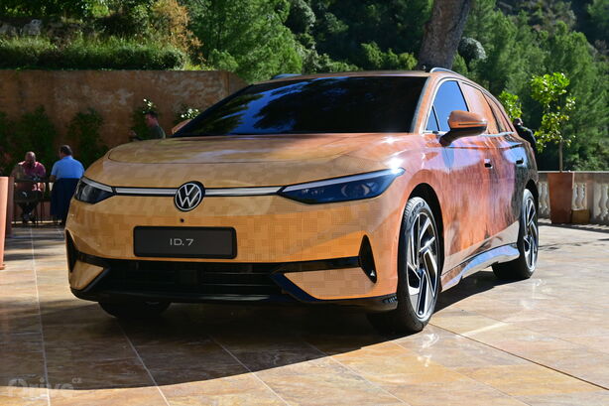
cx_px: 304
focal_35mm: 62
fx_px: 1040
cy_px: 203
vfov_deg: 22.1
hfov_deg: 32.6
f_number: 5.6
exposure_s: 1/2000
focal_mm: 41
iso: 250
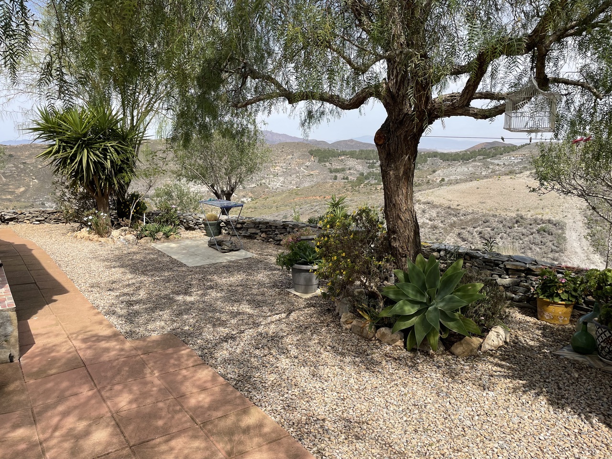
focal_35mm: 26
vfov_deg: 53.1
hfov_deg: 67.3
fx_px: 460
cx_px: 306
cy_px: 230
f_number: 1.6
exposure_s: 1/2174
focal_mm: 4.2
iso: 32
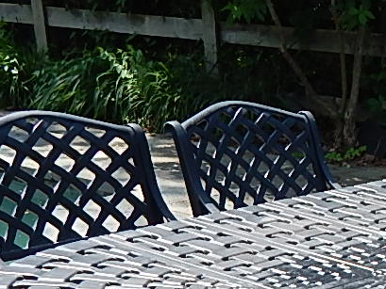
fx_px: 959
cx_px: 407
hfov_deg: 21.7
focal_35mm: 86
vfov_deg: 15.0
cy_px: 513
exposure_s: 1/640
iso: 125
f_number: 3
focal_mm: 4
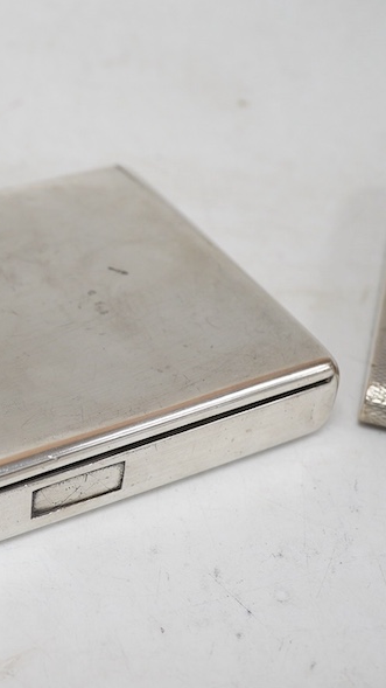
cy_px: 349
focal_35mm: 72
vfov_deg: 29.4
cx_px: -59
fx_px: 1311
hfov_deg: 16.2
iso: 1250
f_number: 10
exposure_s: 1/125
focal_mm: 30
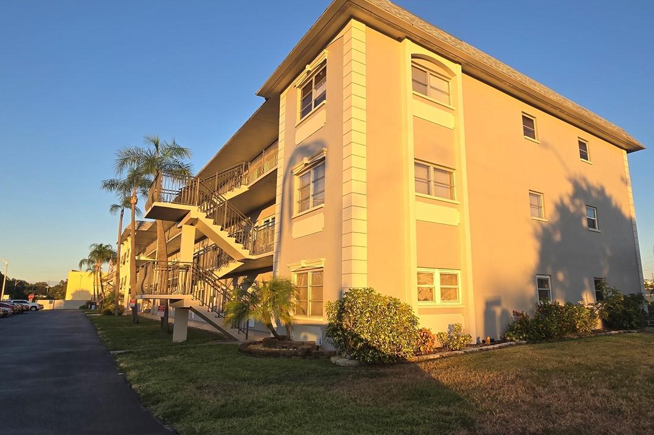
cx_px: 360
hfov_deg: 83.7
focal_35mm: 20
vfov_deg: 61.9
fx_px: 363
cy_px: 226
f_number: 2.2
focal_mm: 2.2
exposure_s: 1/634
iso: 50
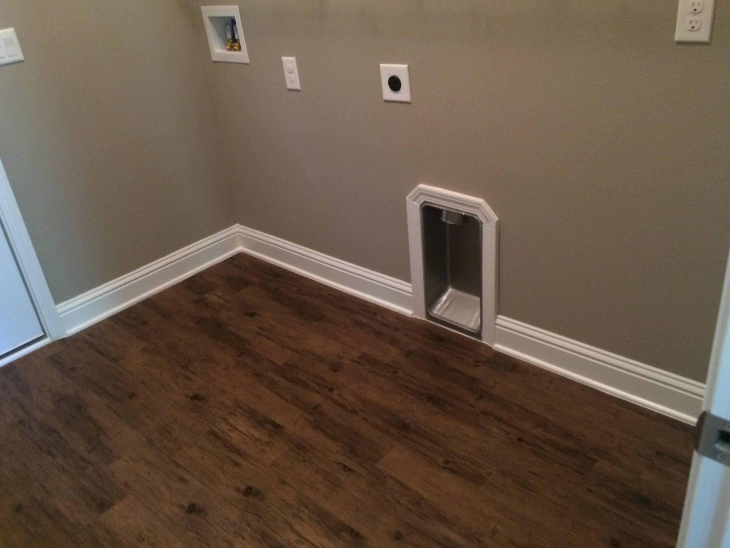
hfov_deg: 60.0
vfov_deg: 46.8
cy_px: 266
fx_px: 633
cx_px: 367
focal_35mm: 30
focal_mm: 4.15
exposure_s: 1/15
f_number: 2.2
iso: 400
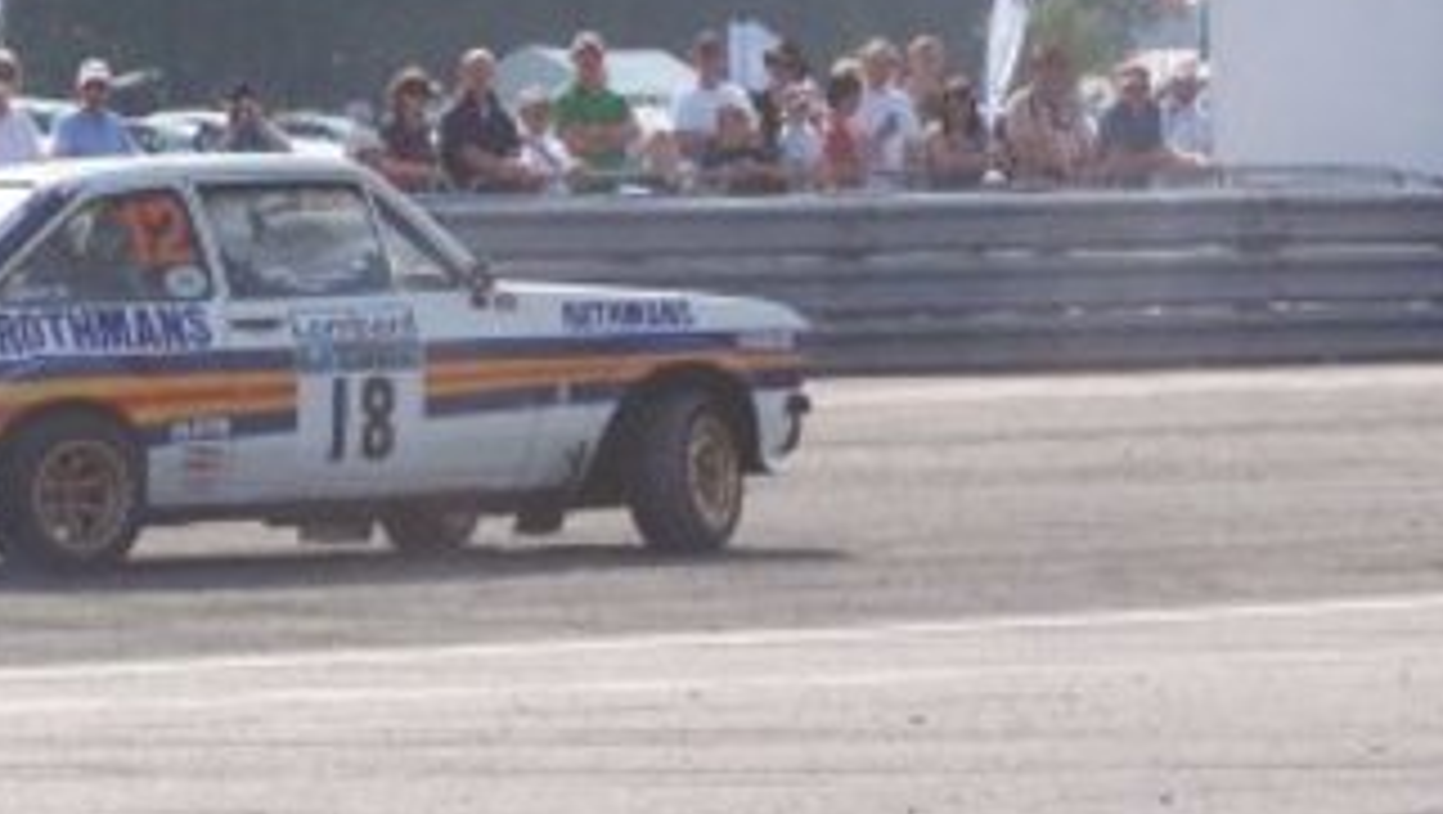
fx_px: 13208
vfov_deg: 3.5
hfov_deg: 6.3
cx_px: 620
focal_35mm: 345
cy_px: 369
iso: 100
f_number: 4
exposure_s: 1/750
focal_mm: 26.4
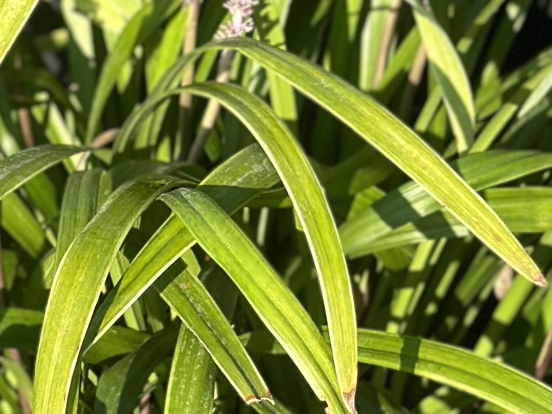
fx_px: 3556
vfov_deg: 6.7
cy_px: 90
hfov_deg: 8.9
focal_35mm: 223
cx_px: 180
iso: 80
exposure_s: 1/2358
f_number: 1.78
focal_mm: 6.86
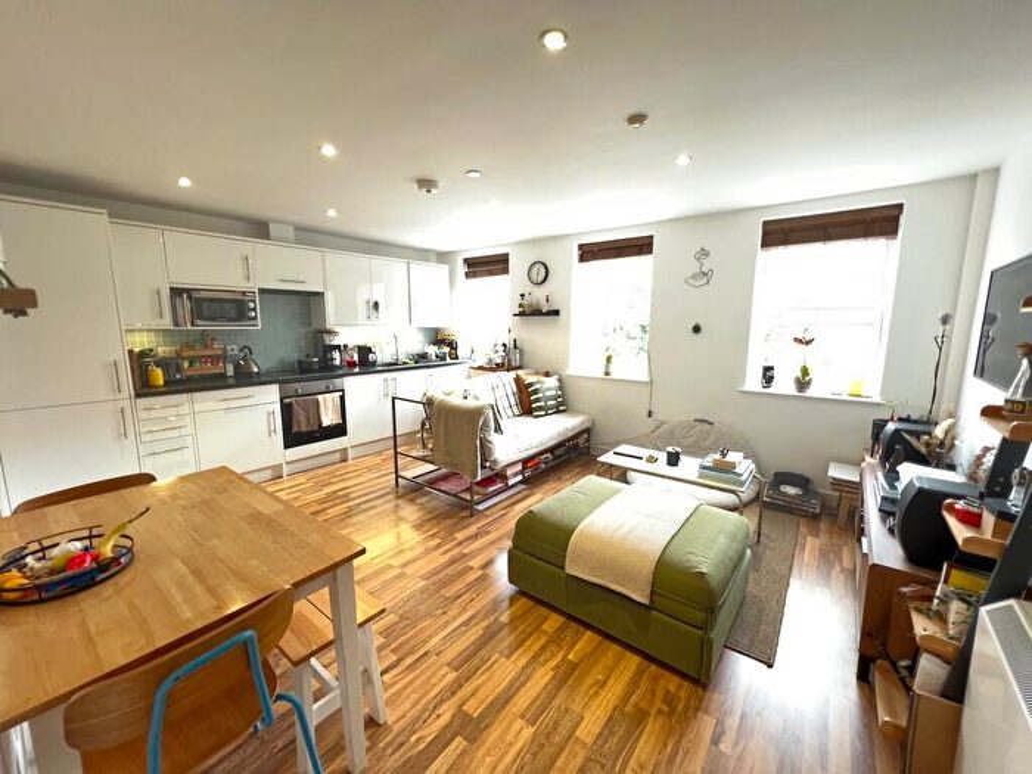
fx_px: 388
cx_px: 516
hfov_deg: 106.2
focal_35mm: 13
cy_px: 387
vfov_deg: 89.9
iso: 500
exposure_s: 1/50
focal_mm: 1.57
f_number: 1.8
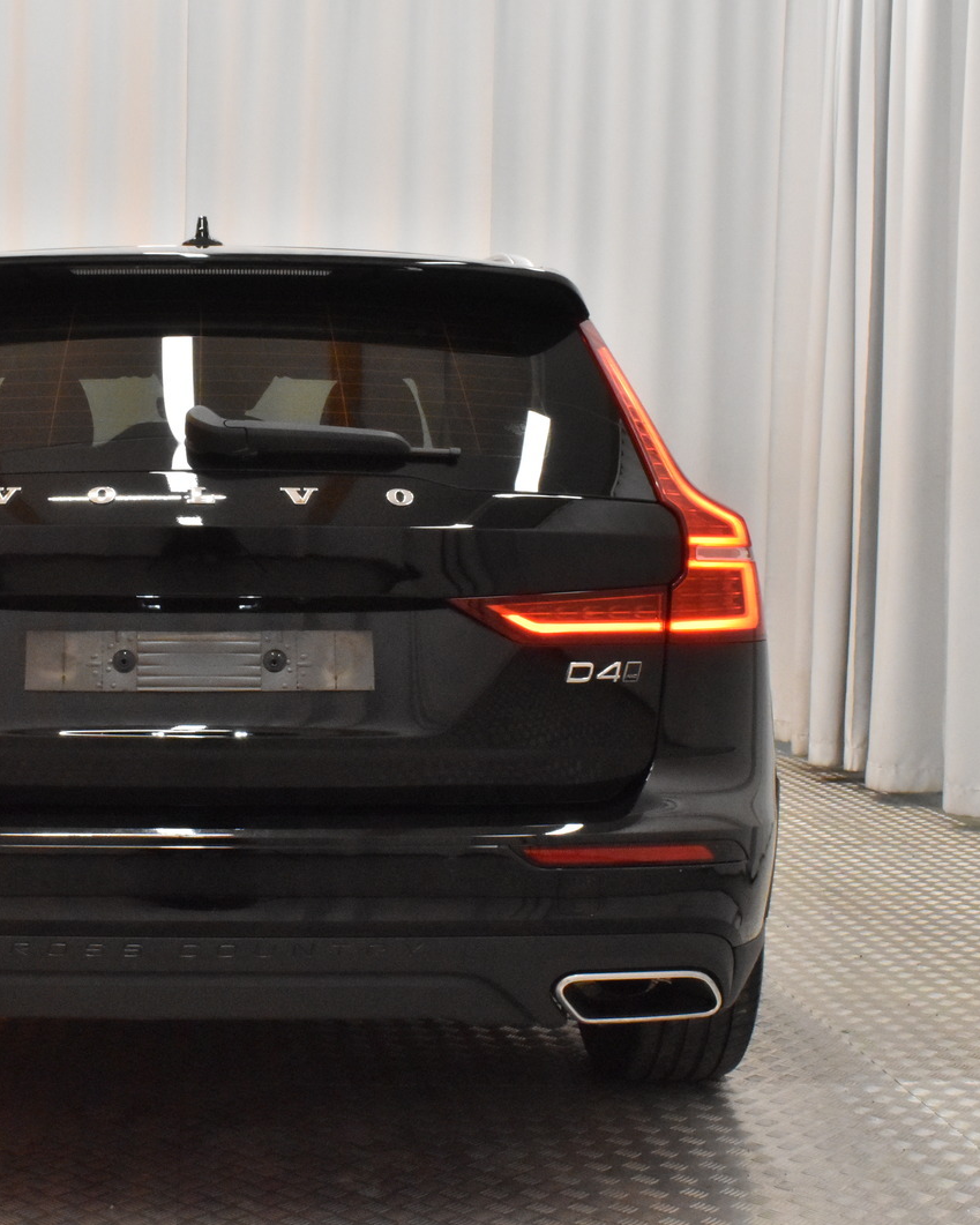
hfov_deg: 27.7
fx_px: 1947
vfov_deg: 34.9
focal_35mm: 54
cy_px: 605
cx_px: 191
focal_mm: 25
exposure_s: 1/30
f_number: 25
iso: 3200
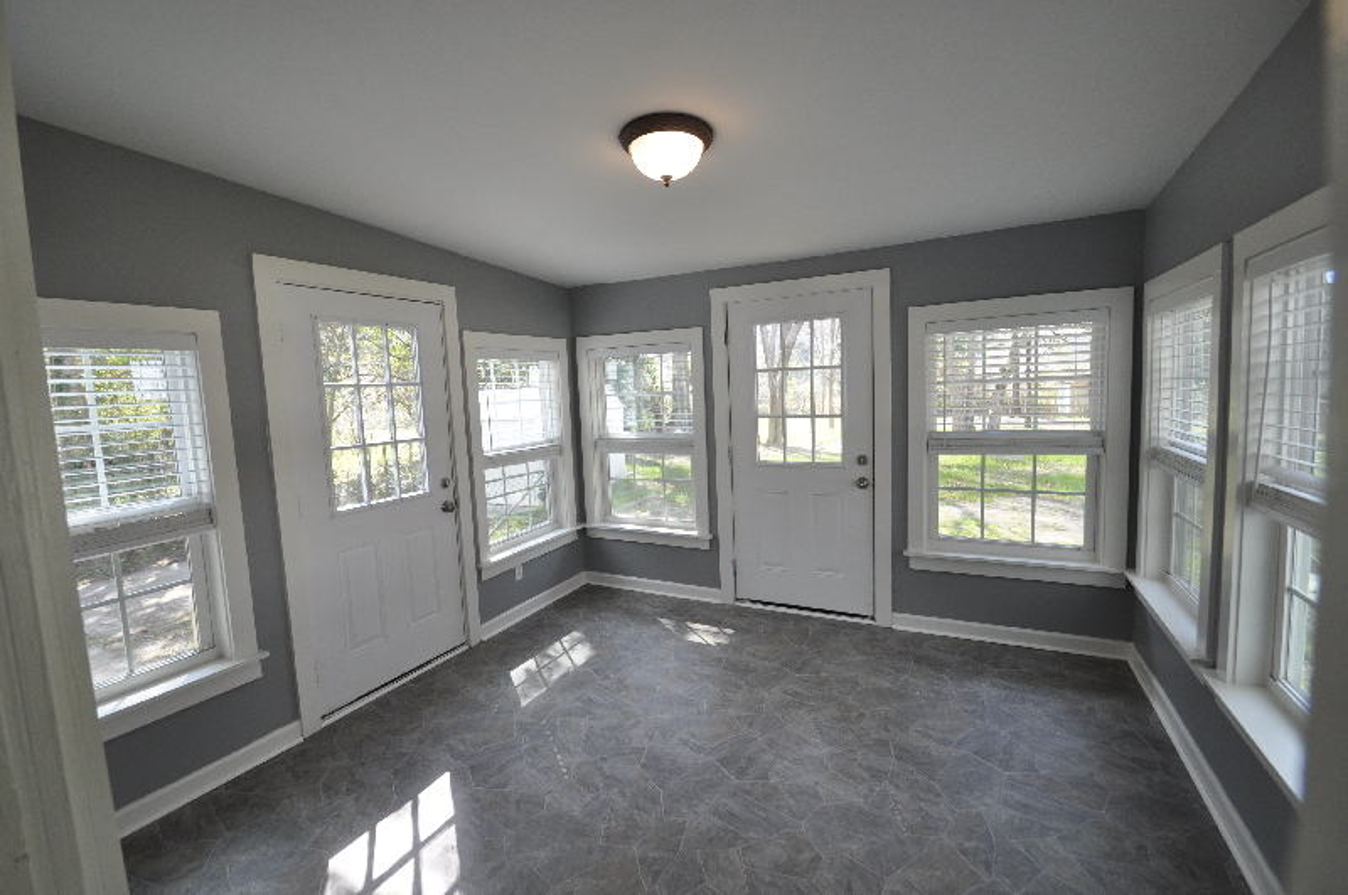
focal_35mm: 15
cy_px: 448
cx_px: 674
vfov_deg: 77.2
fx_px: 561
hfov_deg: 100.5
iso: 400
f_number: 5.6
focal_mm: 10
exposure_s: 1/125
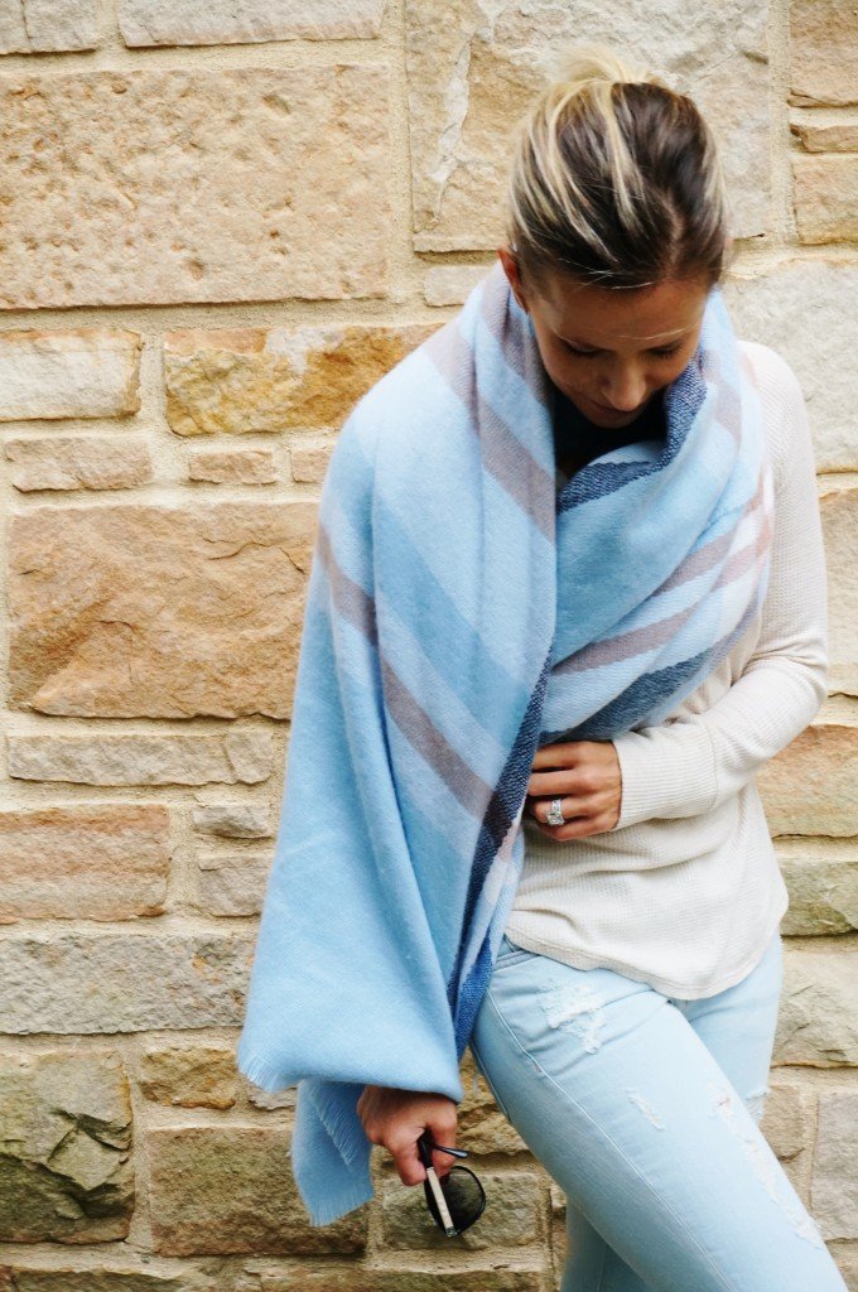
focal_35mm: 58
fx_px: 2097
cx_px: 429
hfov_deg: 23.1
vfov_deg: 34.2
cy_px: 646
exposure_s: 1/250
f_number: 5.6
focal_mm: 39
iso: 1000
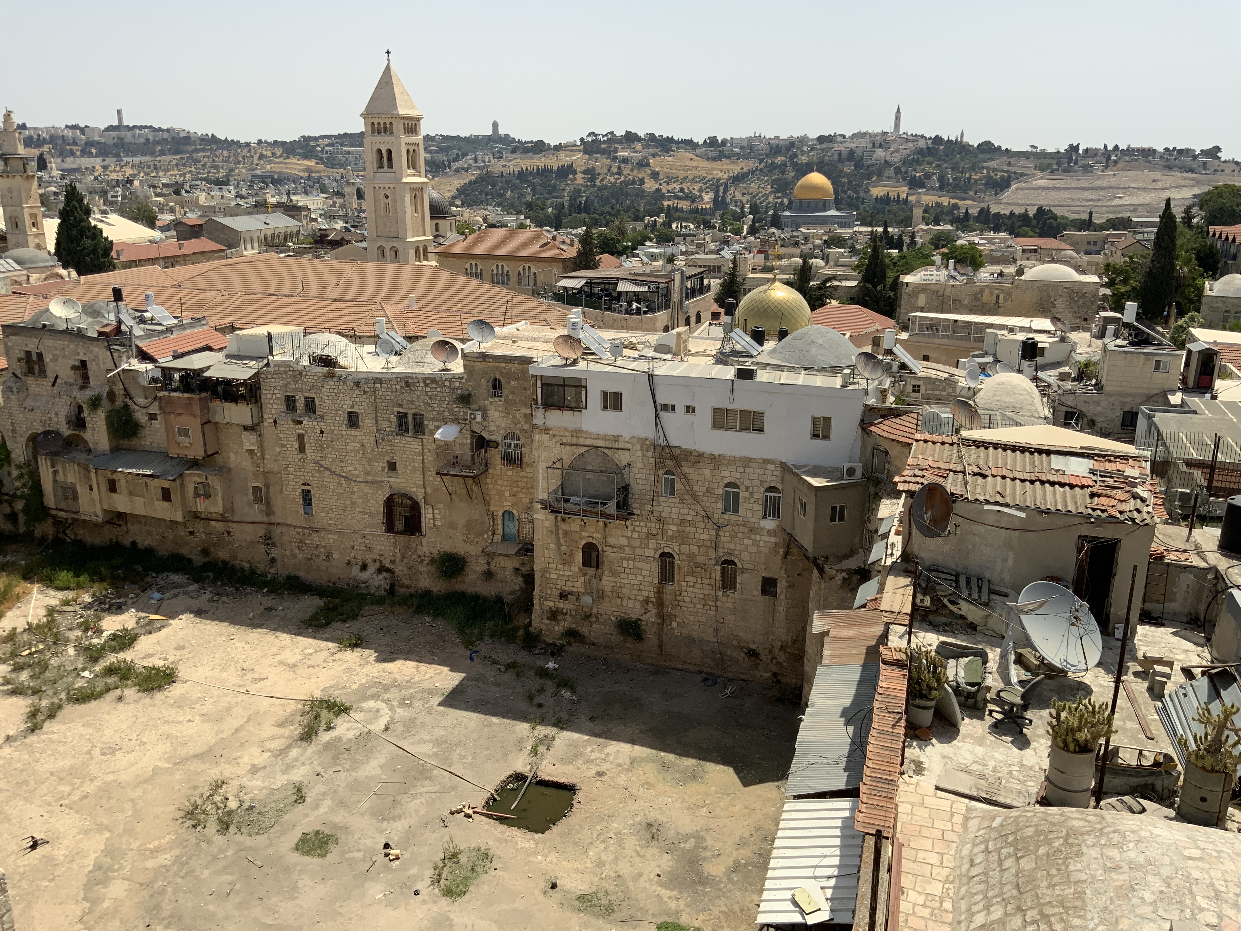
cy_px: 466
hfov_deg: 61.7
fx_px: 1040
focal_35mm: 29
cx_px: 620
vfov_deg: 48.2
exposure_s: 1/2538
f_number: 1.8
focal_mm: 3
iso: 16
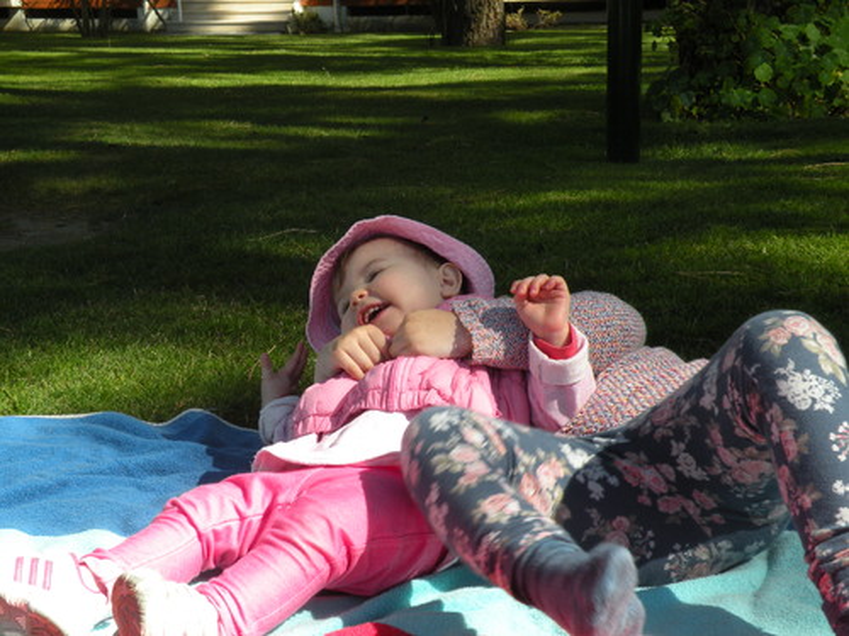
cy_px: 318
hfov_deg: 29.0
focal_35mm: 67
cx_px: 424
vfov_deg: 21.9
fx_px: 1643
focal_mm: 11.9
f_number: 5.6
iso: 64
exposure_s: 1/183
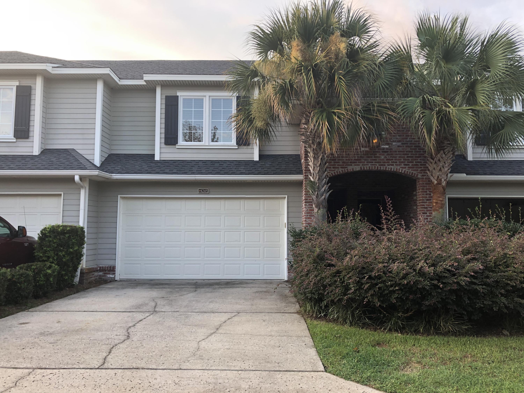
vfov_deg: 49.7
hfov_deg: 63.4
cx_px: 262
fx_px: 424
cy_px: 196
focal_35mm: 28
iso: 64
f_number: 1.8
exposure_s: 1/120
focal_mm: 4
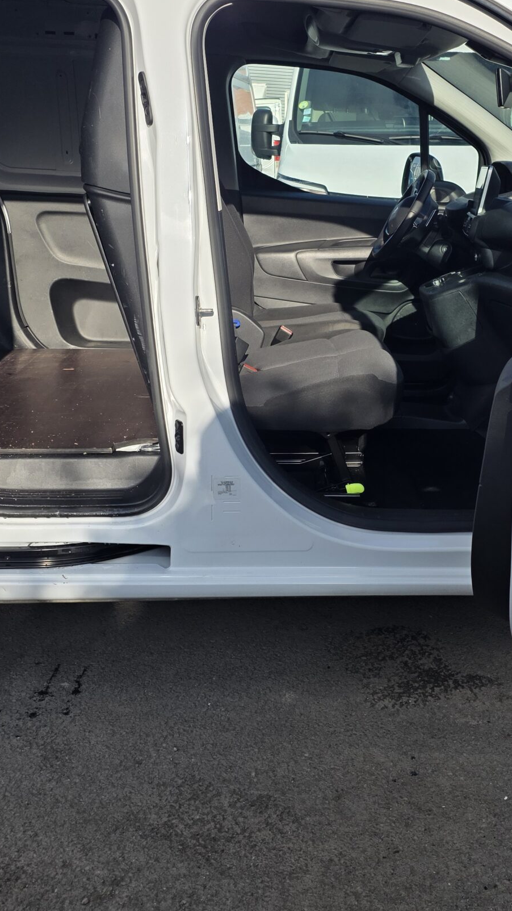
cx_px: 338
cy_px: 430
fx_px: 966
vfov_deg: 50.5
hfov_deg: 29.5
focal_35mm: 40
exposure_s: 1/6150
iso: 80
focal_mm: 6.25
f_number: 1.7
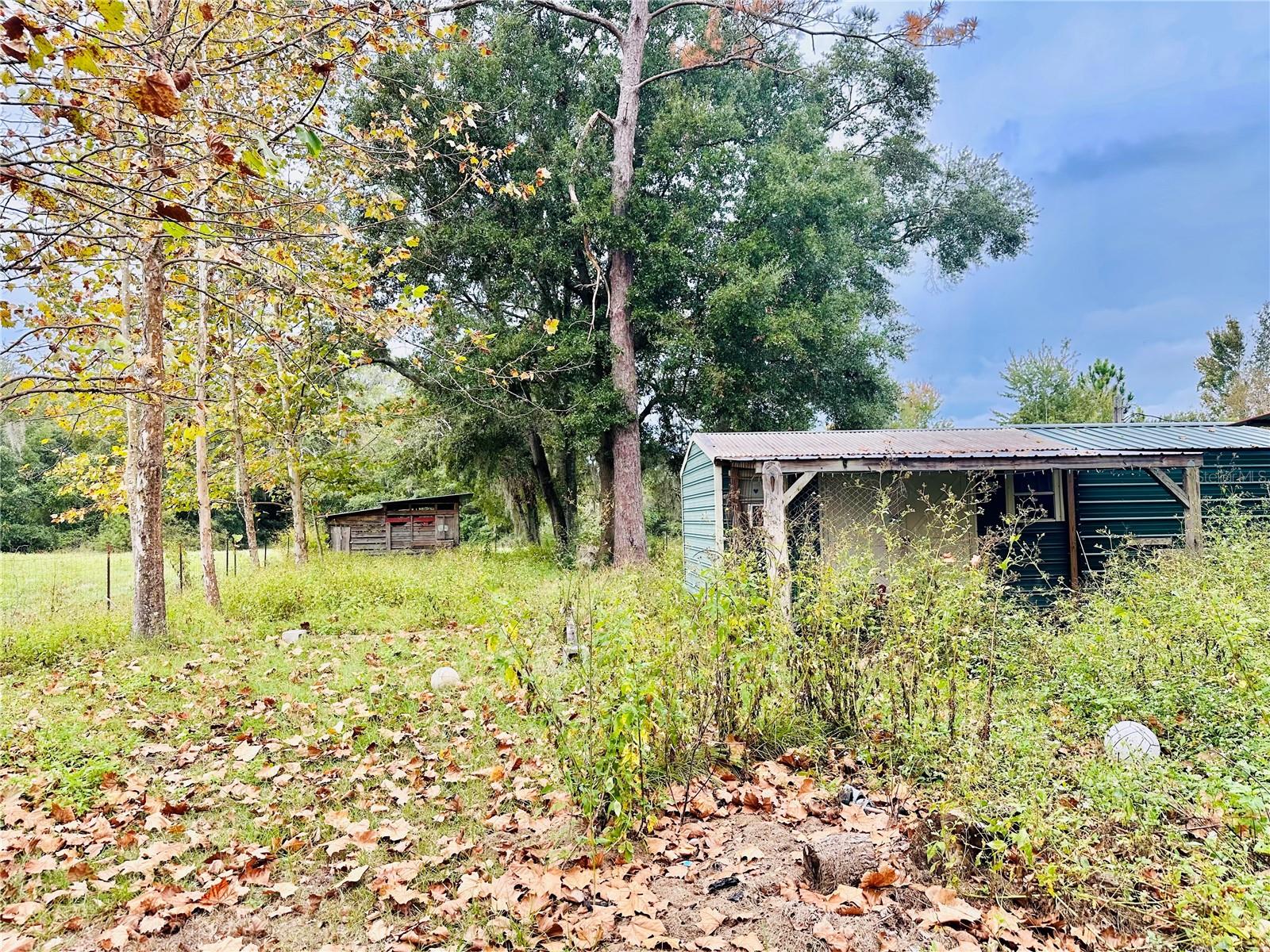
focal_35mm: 24
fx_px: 881
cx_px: 635
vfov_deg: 56.8
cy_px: 476
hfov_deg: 71.6
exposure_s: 1/404
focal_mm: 6.86
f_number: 1.78
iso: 80
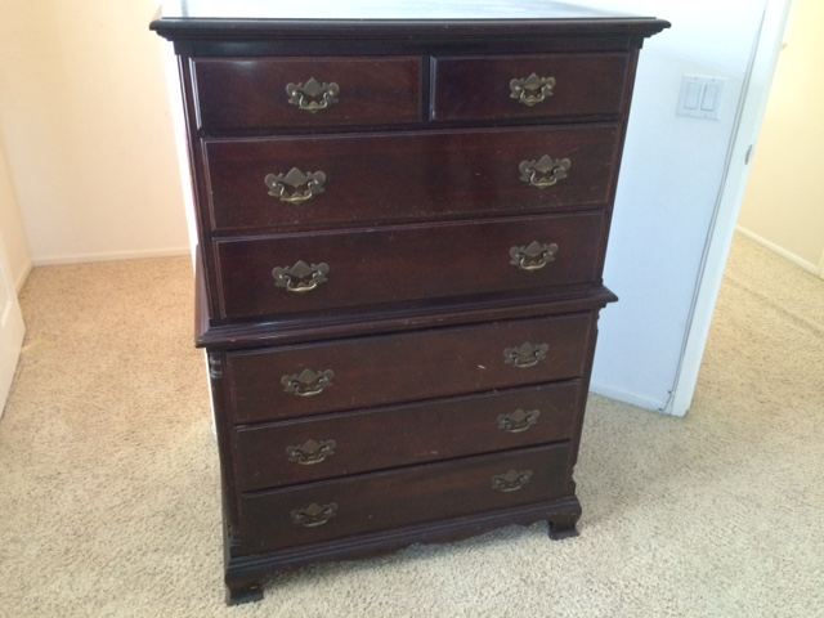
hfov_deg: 61.7
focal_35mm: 29
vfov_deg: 48.2
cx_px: 412
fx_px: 690
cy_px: 309
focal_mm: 4.15
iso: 250
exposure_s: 1/30
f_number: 2.2
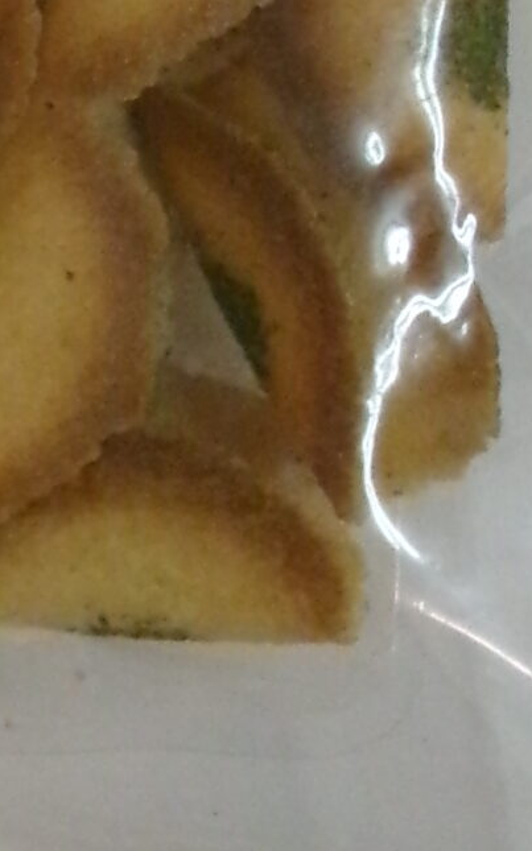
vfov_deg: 9.1
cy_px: -602
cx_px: -446
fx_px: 5174
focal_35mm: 223
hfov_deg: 5.8
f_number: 4.9
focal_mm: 9.5
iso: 800
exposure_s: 1/70
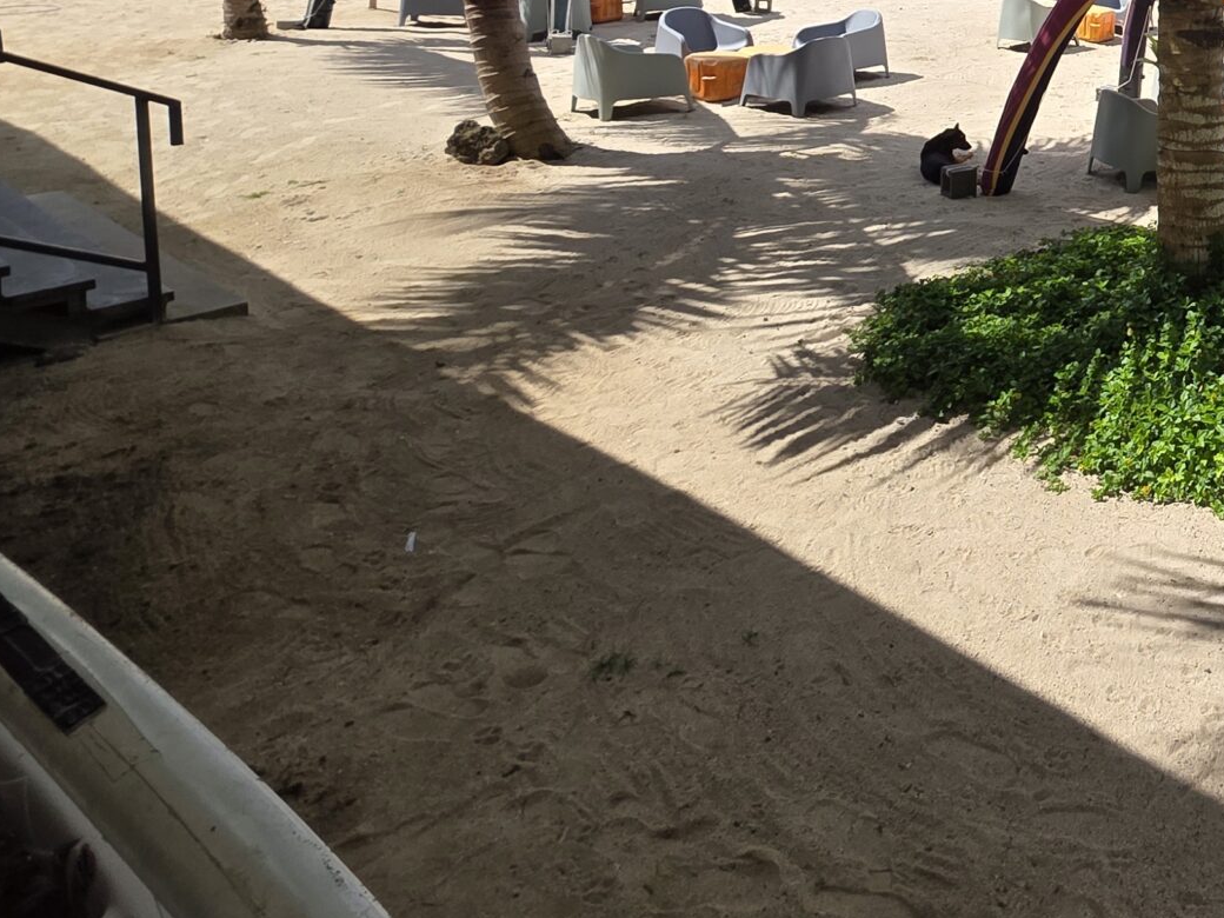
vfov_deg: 38.3
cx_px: 1269
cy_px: -38
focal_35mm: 32
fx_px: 1131
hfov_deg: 46.0
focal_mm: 2.2
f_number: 1.9
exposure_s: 1/1809
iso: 40
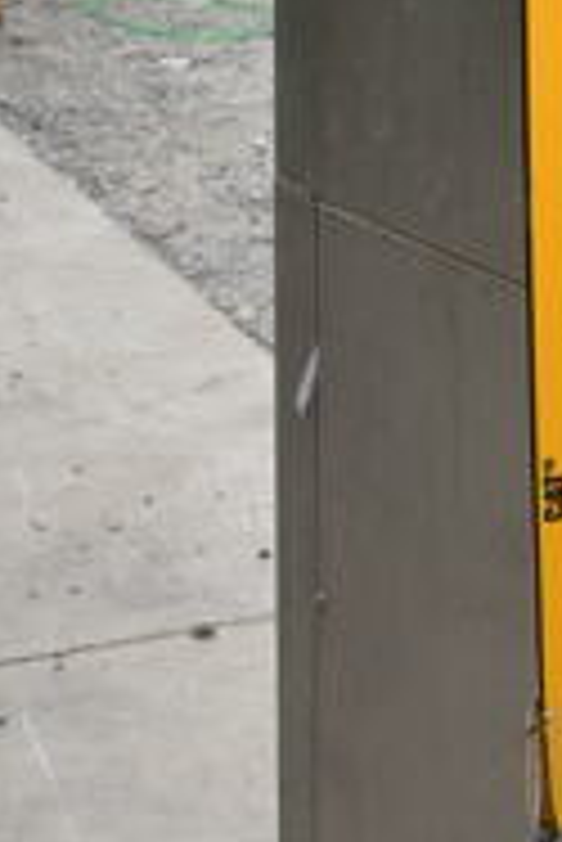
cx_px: 1286
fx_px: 3085
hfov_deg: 9.4
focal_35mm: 132
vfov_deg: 15.1
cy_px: -83
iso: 100
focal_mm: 18
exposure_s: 1/200
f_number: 7.1
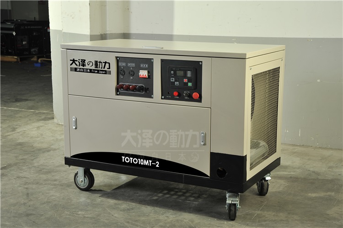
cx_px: 172
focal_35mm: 62
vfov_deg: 21.9
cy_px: 114
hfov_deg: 32.4
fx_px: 590
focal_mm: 62
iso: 160
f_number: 14
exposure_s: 1/125
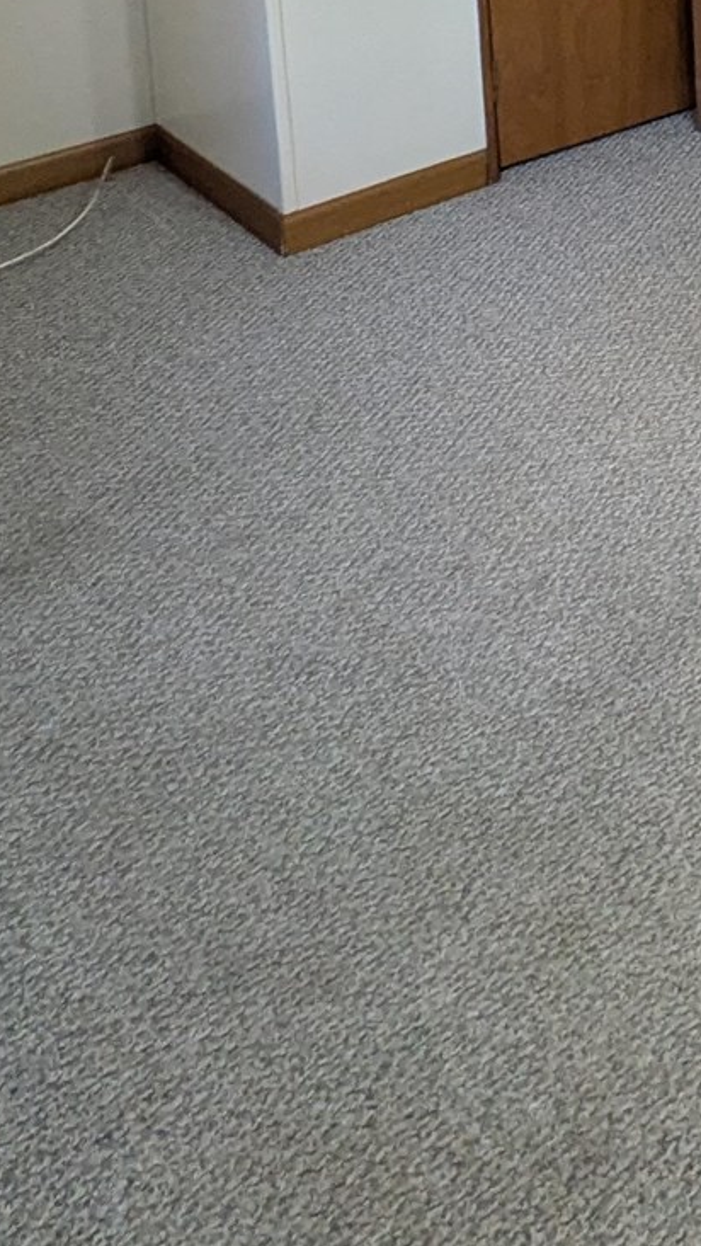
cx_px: 908
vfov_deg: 34.1
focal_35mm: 48
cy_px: -266
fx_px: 1585
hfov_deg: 22.4
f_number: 2.2
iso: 429
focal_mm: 1.83
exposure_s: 1/60
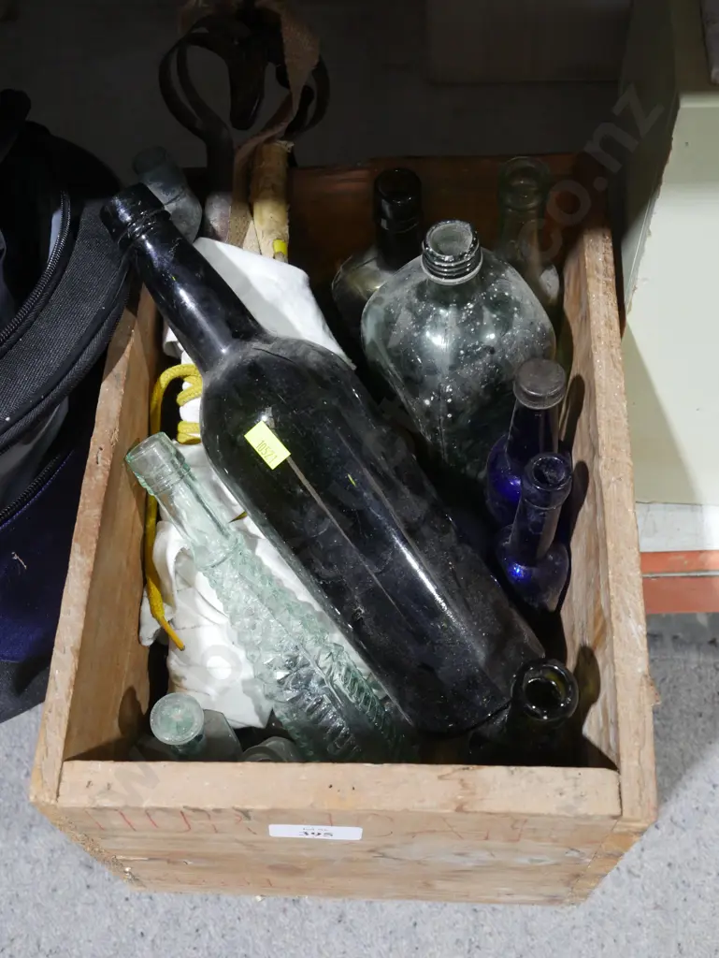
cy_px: 479
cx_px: 360
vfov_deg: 46.8
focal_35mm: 40
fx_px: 1107
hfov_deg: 36.0
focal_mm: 20
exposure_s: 1/60
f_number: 5
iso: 1600
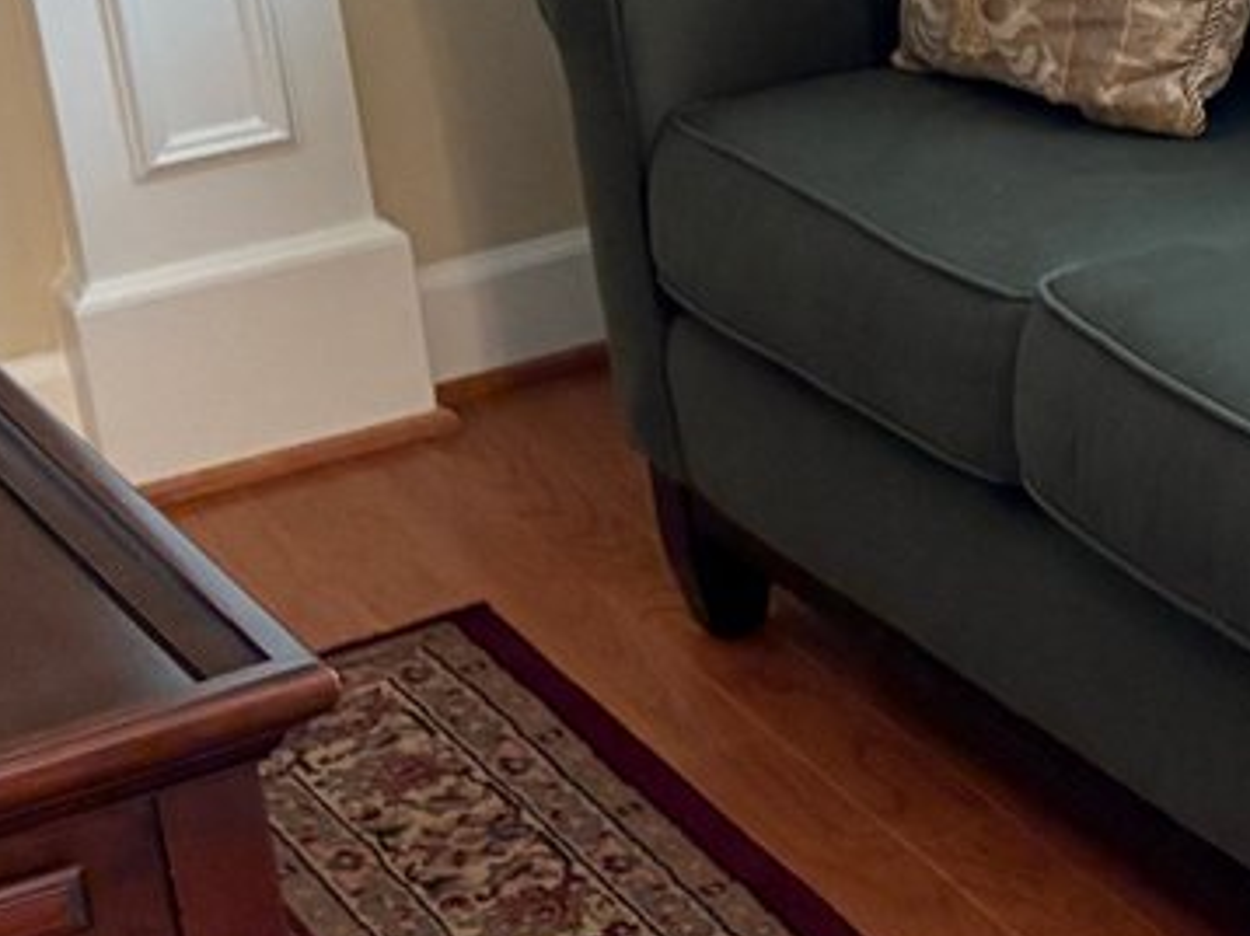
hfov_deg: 15.3
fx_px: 3969
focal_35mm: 110
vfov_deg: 13.3
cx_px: 2289
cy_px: 58
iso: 500
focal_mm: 5.96
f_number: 1.6
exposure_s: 1/60
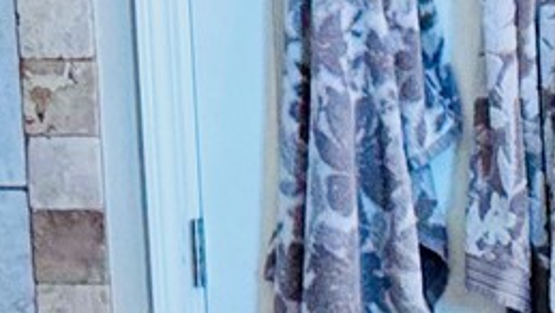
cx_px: 808
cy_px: 234
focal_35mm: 113
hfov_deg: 17.3
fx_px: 1664
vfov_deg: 10.7
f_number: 2.2
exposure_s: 1/120
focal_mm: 2.22
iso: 250
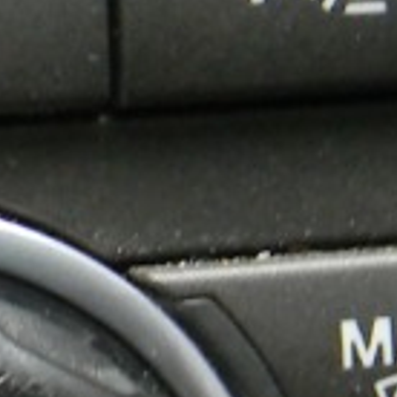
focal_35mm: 259
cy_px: 152
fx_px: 3361
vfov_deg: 6.8
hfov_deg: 6.7
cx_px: -46
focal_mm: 5
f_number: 3.5
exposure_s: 1/124
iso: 170
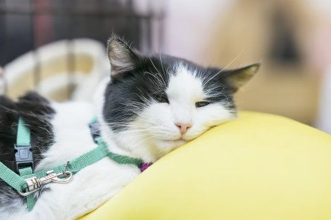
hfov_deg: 18.6
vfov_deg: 12.4
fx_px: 1011
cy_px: 113
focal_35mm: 110
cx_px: 171
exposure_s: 1/50
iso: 320
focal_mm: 85
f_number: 1.6
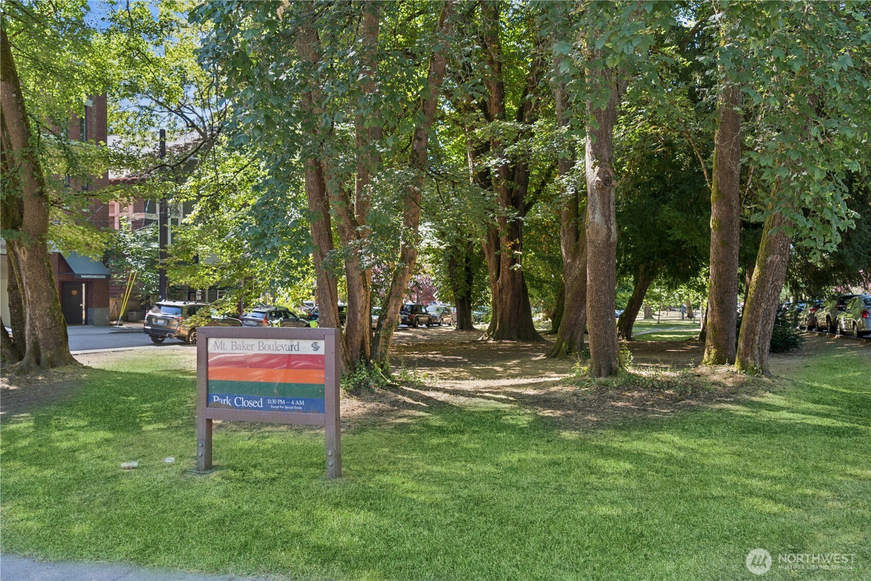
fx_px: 726
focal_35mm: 30
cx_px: 436
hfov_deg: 61.9
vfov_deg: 43.6
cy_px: 290
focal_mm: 30
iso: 200
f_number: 8
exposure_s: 1/30
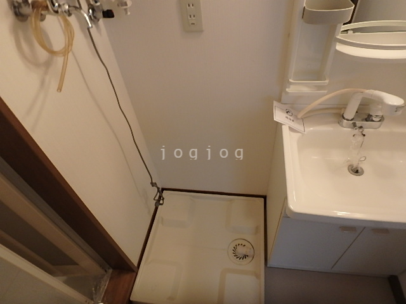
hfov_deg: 79.0
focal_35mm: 21
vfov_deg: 63.4
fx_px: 246
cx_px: 203
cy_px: 152
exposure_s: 1/30
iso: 250
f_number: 3.5
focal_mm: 3.7
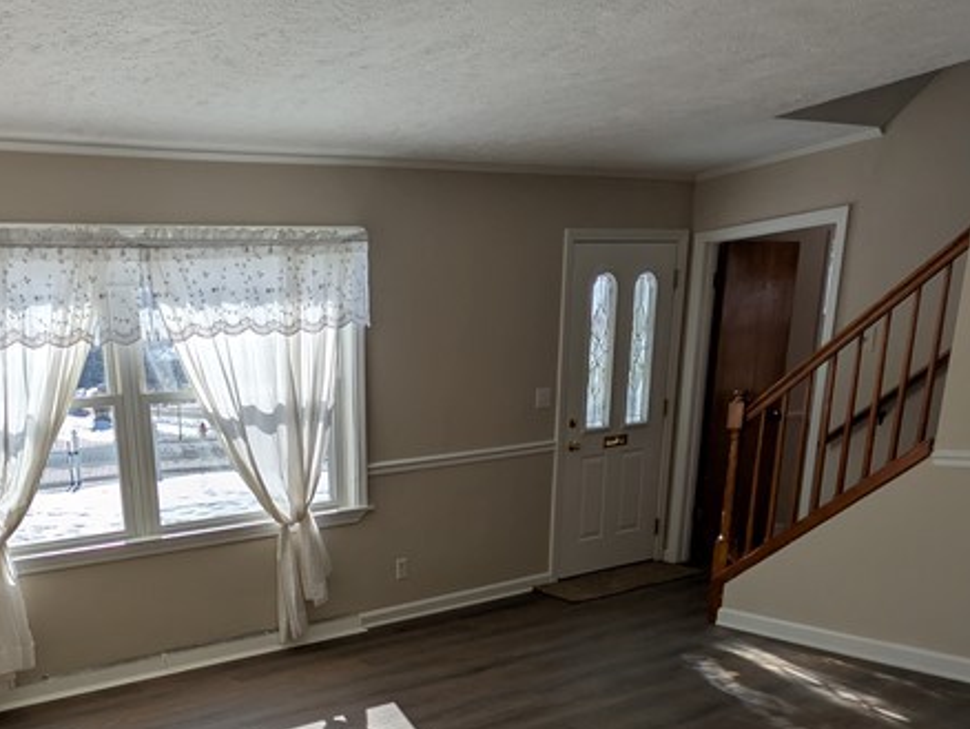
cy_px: 636
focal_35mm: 28
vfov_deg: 45.8
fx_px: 785
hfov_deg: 58.9
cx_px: 205
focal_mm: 2.02
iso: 51
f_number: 1.7
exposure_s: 1/2331
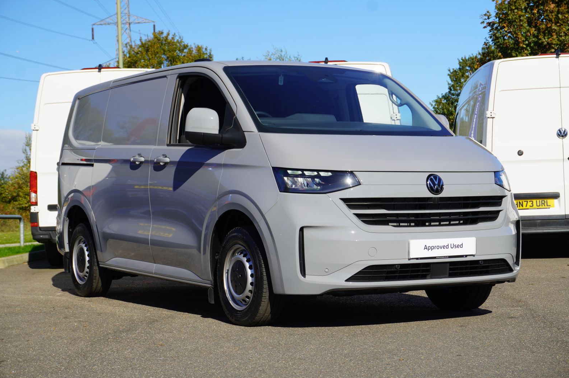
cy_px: 191
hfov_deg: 28.9
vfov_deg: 19.4
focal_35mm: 70
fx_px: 1106
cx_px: 281
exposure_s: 1/125
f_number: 9
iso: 100
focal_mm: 46
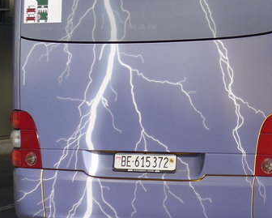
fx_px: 1377
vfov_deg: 9.0
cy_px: 0
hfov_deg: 11.1
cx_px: 293
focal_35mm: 171
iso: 80
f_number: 3.2
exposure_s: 1/640
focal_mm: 10.1
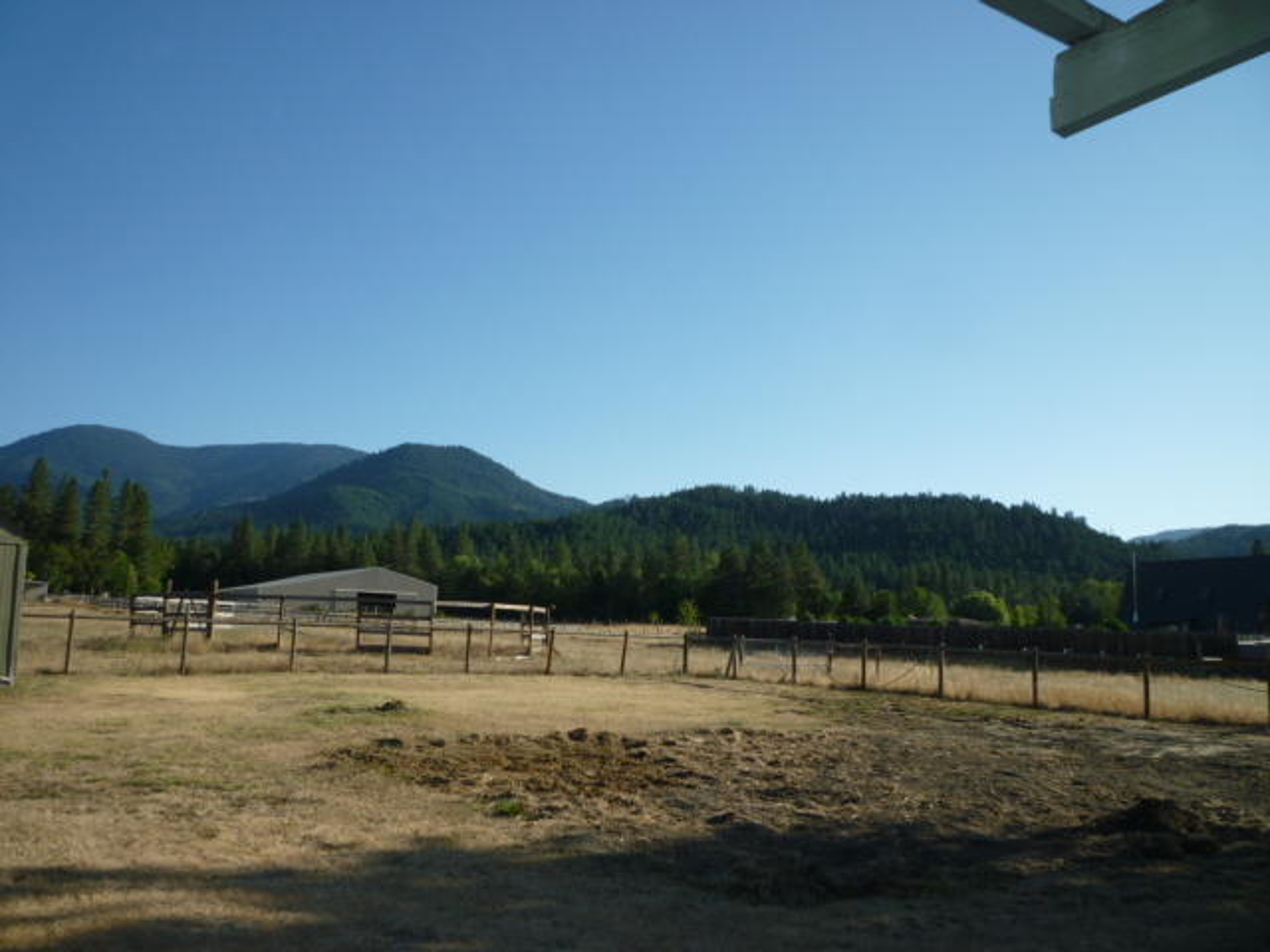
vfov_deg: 48.2
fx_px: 1064
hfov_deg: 61.7
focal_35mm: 29
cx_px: 635
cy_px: 476
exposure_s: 1/640
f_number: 4
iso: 100
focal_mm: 5.2
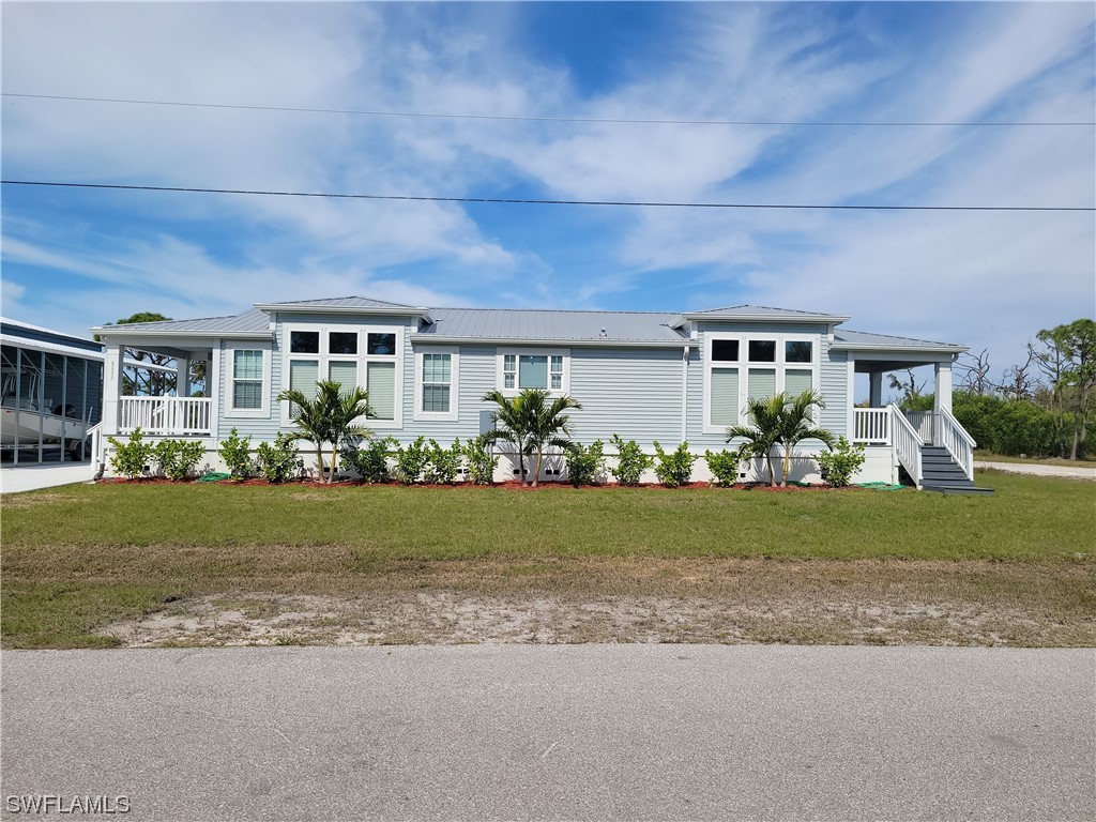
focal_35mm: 26
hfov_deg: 67.3
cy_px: 411
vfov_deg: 53.1
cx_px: 548
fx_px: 823
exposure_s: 1/3935
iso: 40
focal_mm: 5.4
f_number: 1.8
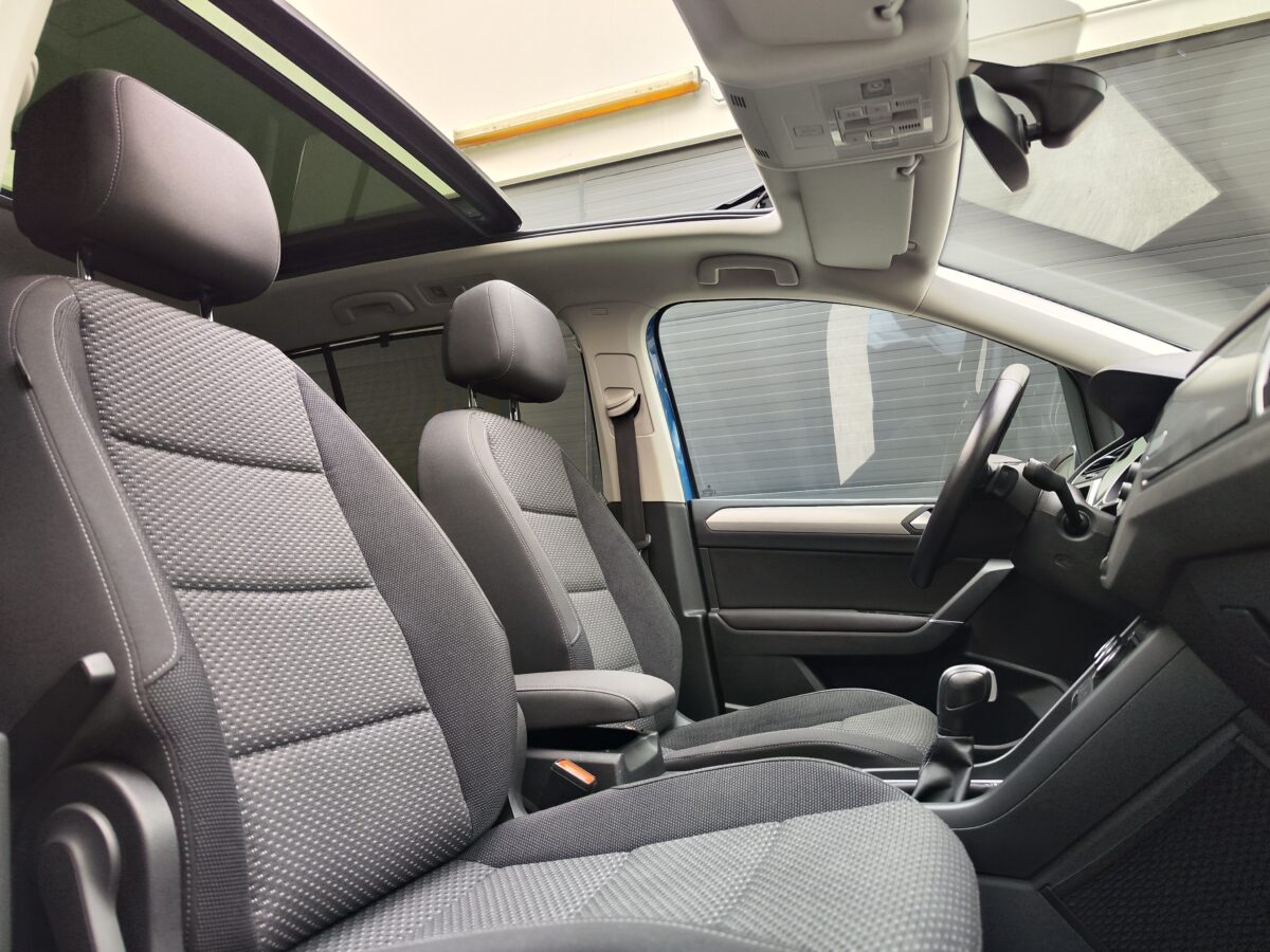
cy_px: 476
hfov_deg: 73.9
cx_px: 635
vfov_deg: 58.9
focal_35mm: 23
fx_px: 844
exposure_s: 1/100
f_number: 1.69
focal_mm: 7.01
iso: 245
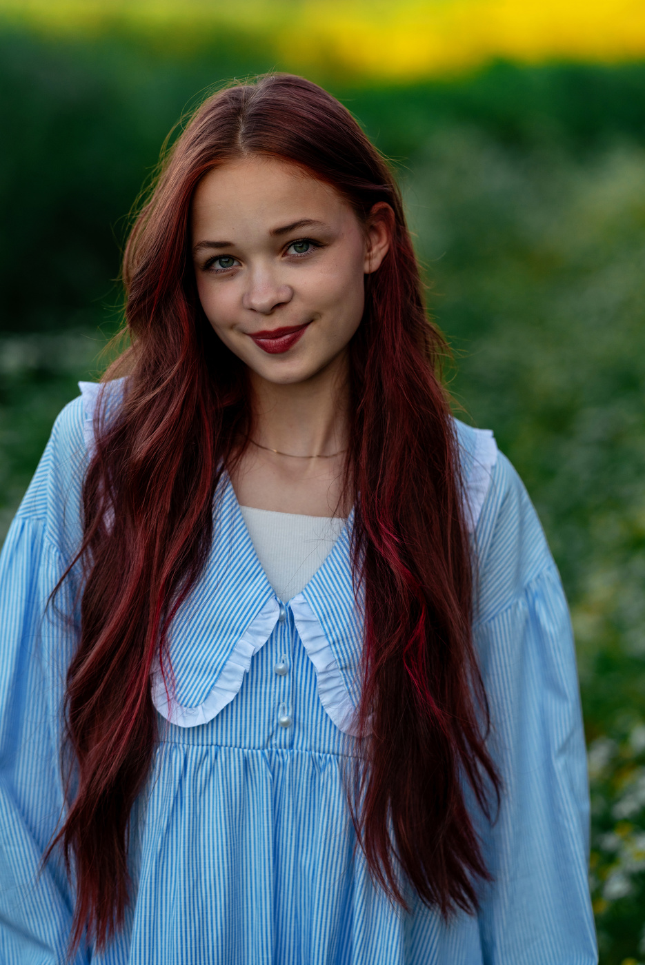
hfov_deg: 13.1
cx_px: 322
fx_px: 2818
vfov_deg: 19.4
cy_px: 482
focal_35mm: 105
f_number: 2.8
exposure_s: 1/1250
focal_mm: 105
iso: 160
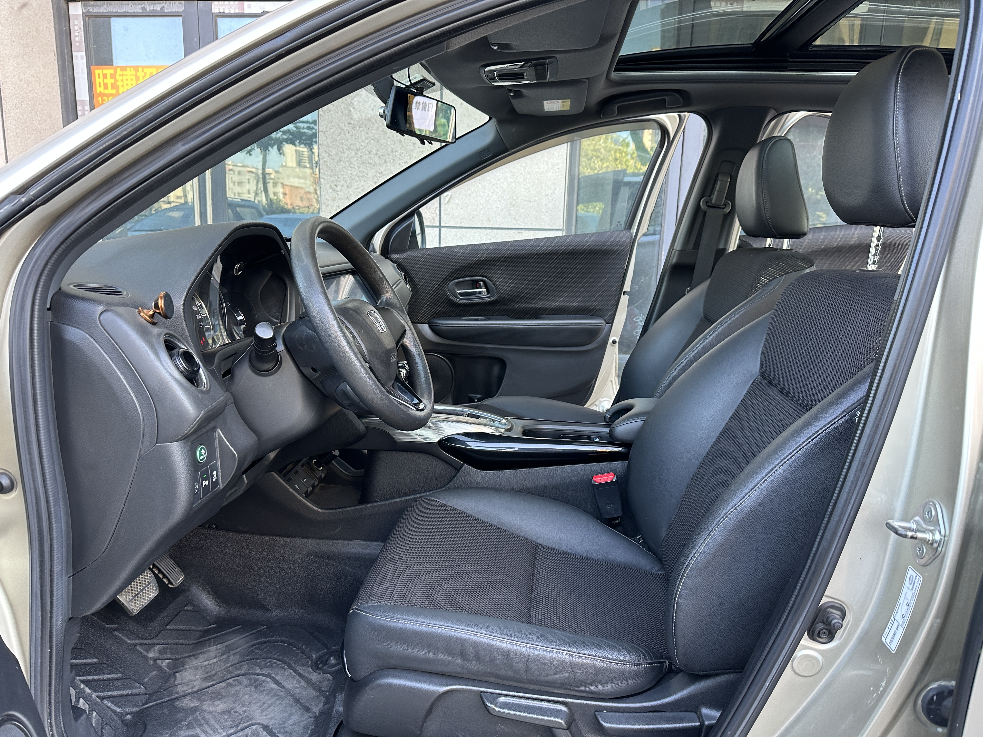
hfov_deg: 71.6
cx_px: 492
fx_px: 682
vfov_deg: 56.8
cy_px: 368
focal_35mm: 24
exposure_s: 1/121
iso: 160
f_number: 1.78
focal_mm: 6.86
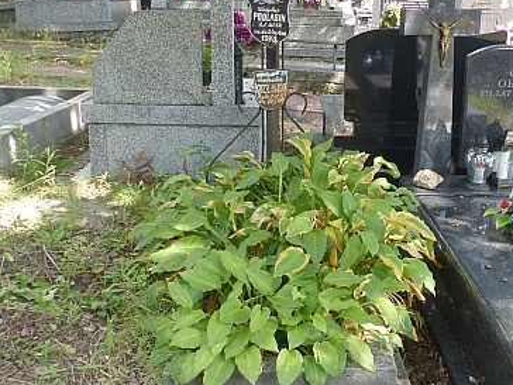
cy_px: 207
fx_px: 652
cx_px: 327
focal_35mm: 44
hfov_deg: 42.6
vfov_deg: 32.9
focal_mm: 4.5
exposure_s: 1/125
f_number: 3.2
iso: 100
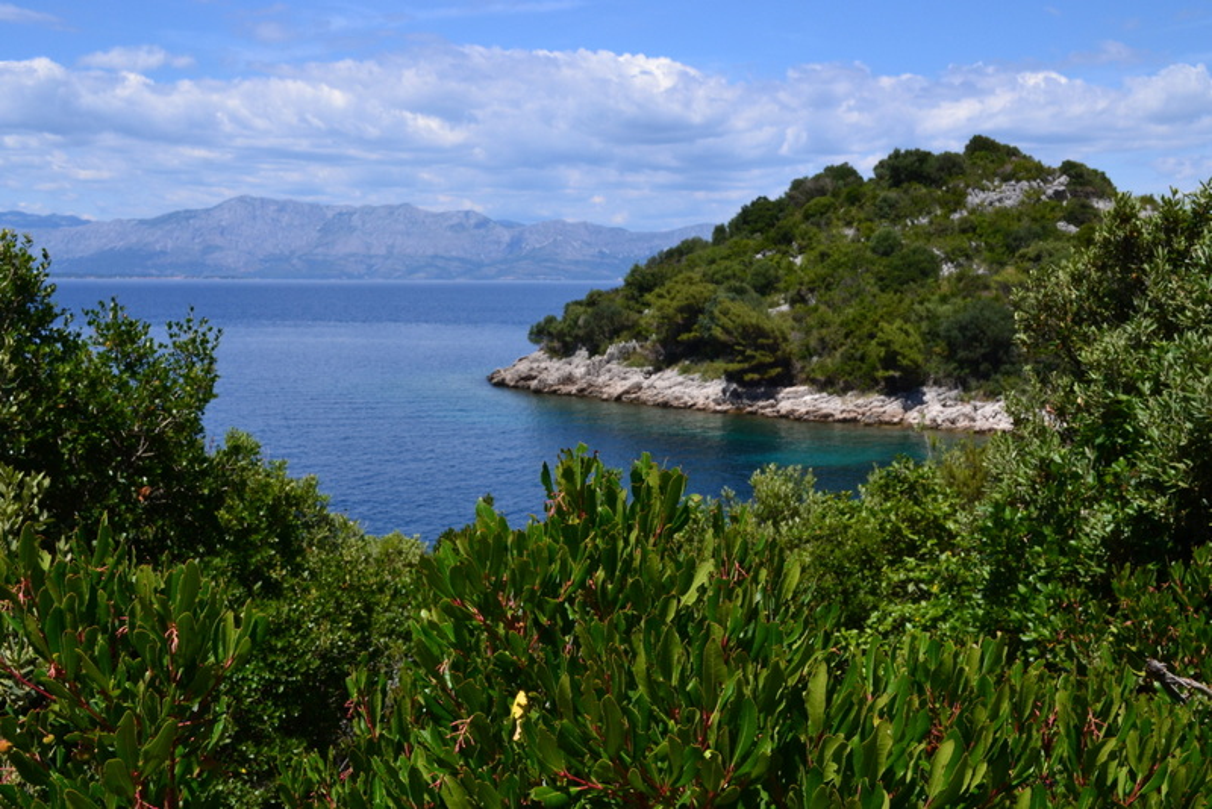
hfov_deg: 53.1
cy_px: 404
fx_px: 1212
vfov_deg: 36.9
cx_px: 606
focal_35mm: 36
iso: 400
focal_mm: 24
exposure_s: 1/320
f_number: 10
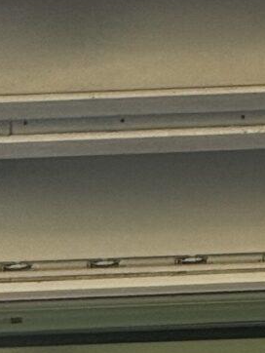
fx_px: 8442
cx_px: 815
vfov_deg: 2.4
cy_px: 1131
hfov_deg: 1.8
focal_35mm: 828
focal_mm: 15.66
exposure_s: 1/121
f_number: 2.8
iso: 50
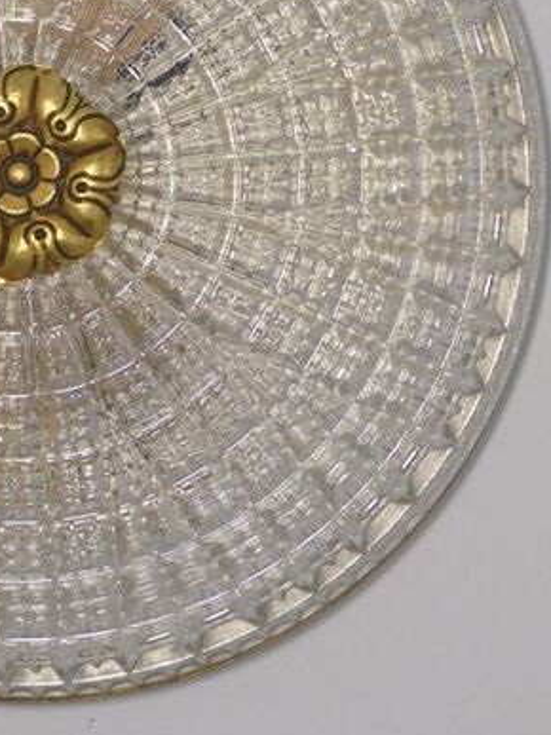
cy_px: 114
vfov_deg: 19.4
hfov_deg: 14.6
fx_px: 2124
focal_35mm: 100
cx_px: 39
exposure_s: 1/30
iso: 100
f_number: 4.5
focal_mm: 7.8
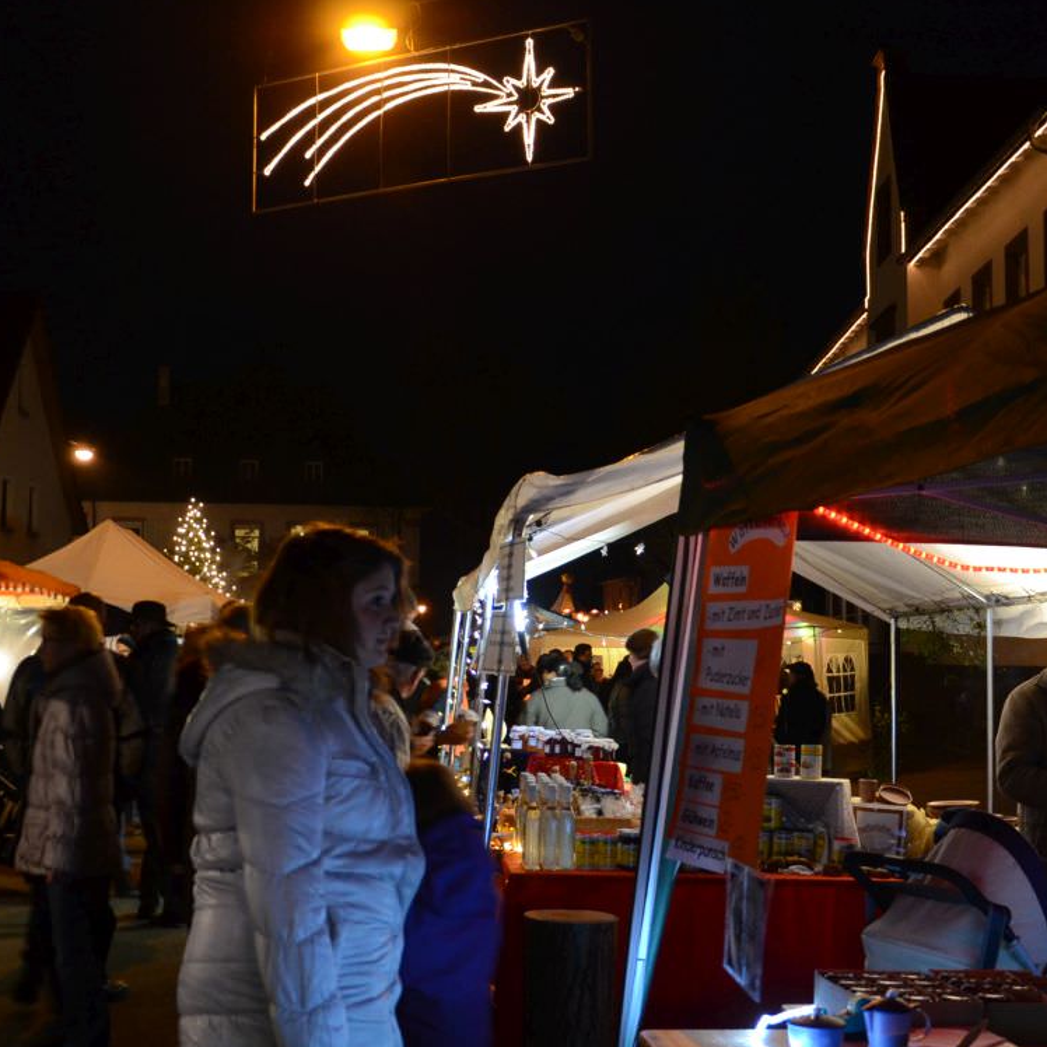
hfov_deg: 34.7
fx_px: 1677
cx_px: 477
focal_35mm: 49
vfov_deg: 34.6
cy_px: 591
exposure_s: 1/15
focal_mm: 18
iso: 1400
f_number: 3.5
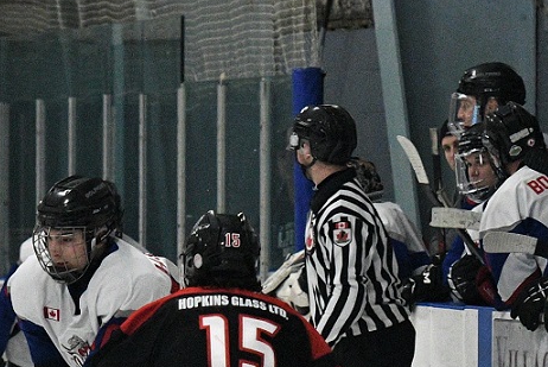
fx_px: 5714
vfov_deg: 3.7
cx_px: 358
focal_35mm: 375
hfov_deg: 5.5
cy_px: 352
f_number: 4.5
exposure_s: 1/1000
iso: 4500
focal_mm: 112
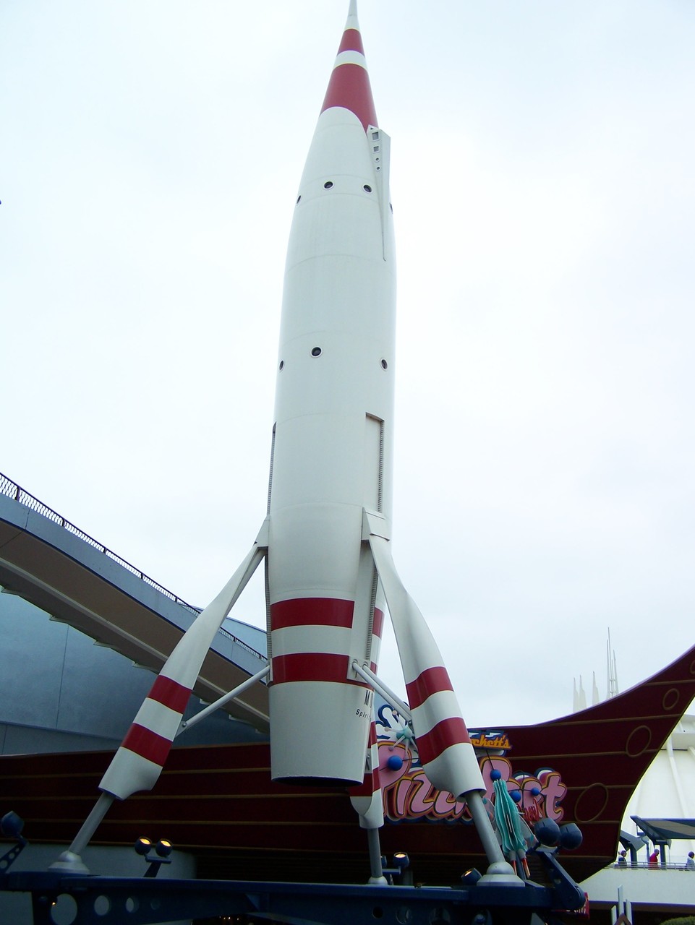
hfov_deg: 37.7
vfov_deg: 49.0
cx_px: 348
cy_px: 462
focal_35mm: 38
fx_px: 1017
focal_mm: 6.3
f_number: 2.8
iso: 80
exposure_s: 1/640
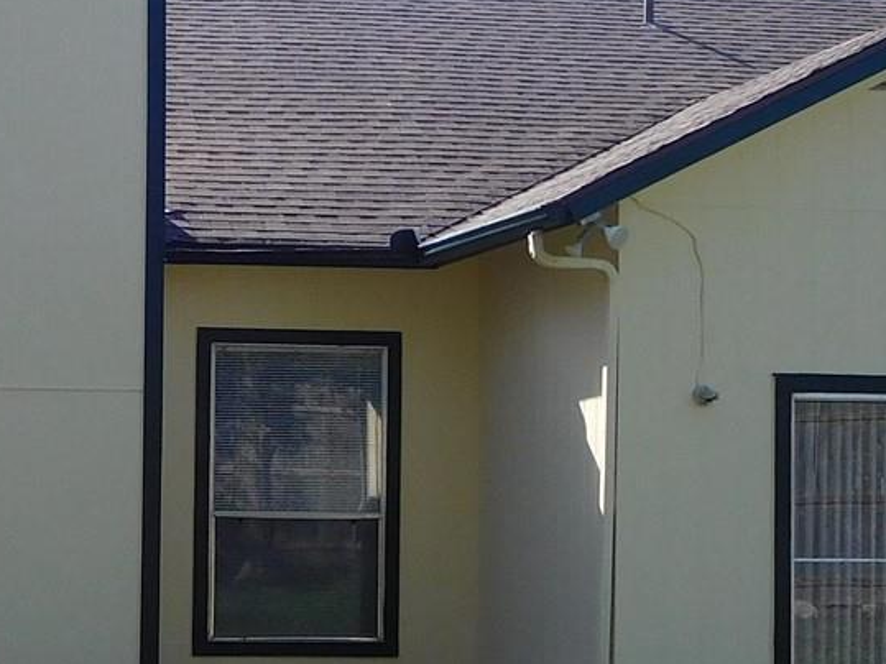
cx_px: 136
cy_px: 409
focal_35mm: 95
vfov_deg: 15.5
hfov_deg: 20.3
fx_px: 2431
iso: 125
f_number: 3.4
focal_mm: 4.5
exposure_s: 1/640
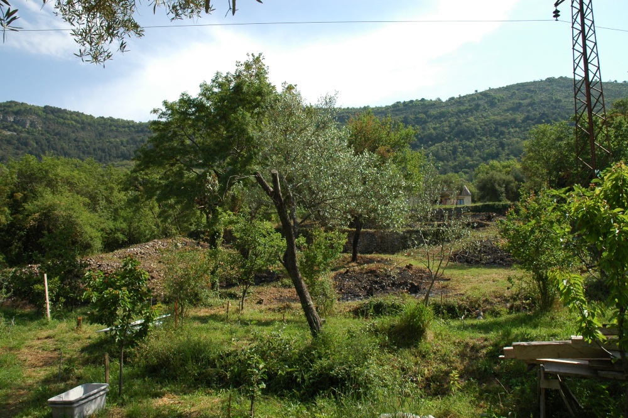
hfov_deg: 67.4
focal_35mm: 27
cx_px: 314
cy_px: 209
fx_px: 471
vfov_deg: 47.9
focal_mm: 18
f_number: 9
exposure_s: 1/320
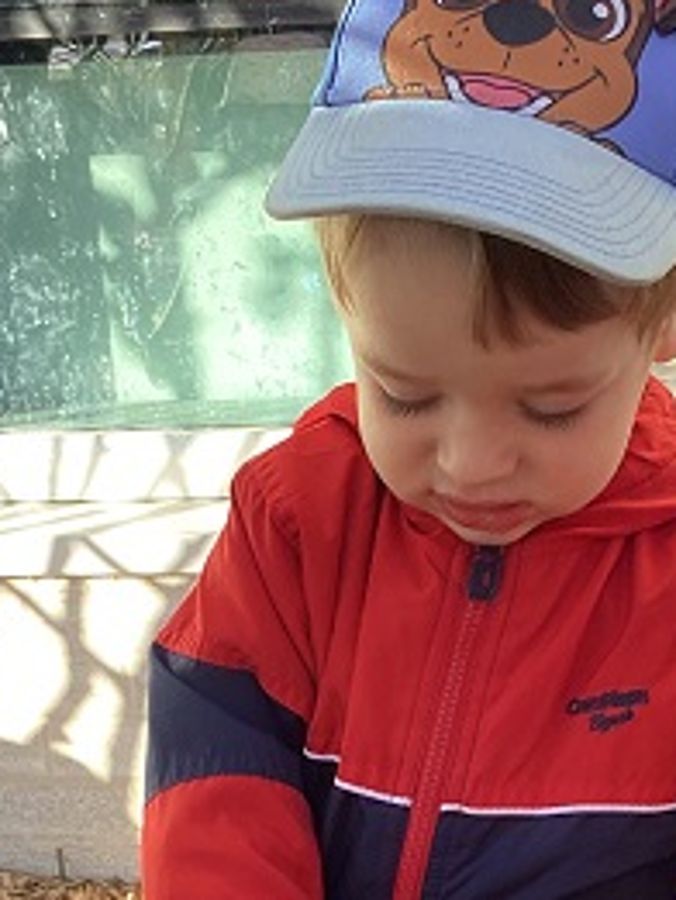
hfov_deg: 18.7
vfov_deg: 23.4
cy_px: 945
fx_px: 2055
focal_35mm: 79
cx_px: 372
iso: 32
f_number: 2.4
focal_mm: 3.3
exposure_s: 1/100
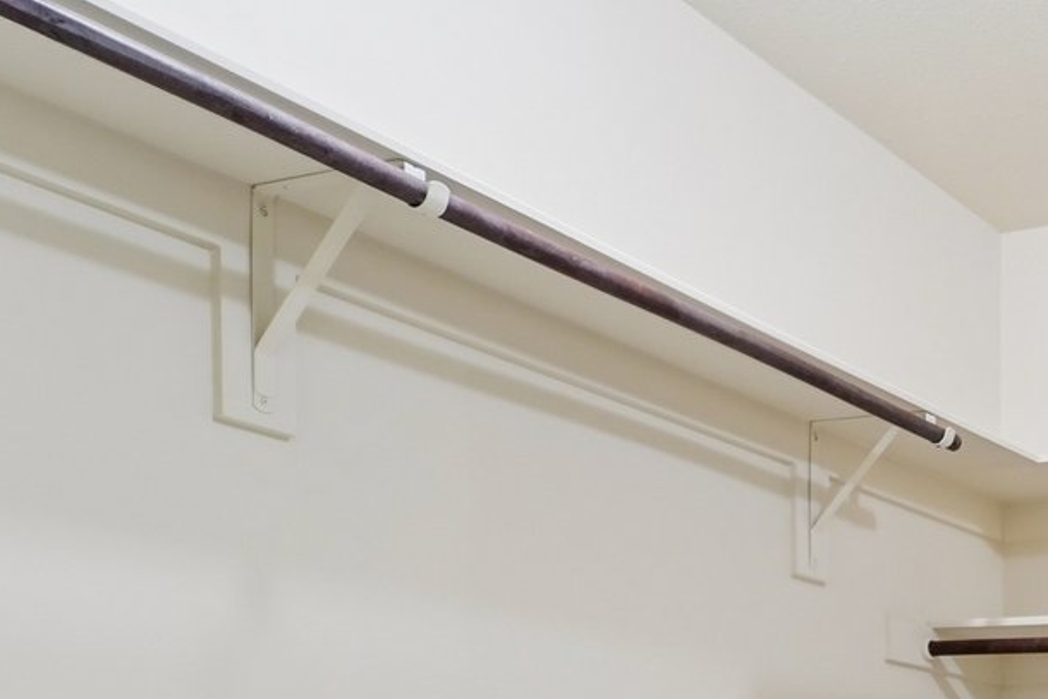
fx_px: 1368
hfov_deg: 31.1
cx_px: 1409
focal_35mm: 47
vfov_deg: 24.9
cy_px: 911
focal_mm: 14
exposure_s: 1/15
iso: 500
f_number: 8
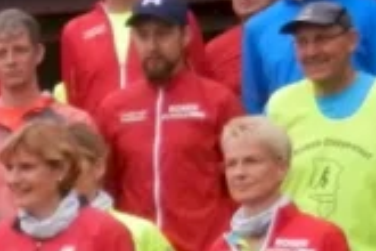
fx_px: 2569
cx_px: -570
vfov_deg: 5.6
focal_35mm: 246
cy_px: 244
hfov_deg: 7.7
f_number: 4
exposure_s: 1/800
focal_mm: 6.9
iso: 800
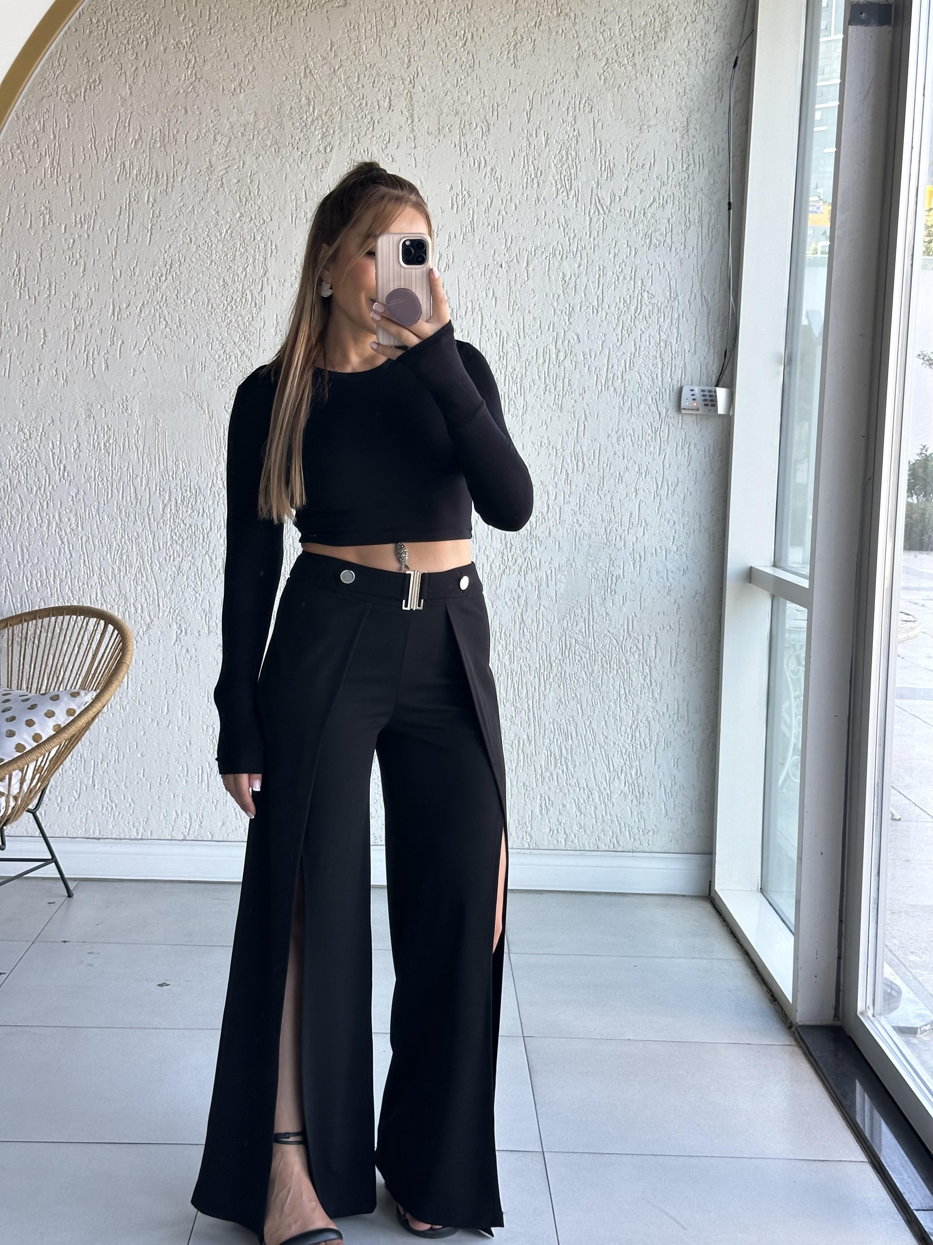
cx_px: 466
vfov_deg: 39.7
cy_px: 622
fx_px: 1725
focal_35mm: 48
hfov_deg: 30.3
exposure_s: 1/132
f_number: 1.78
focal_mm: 6.86
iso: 50
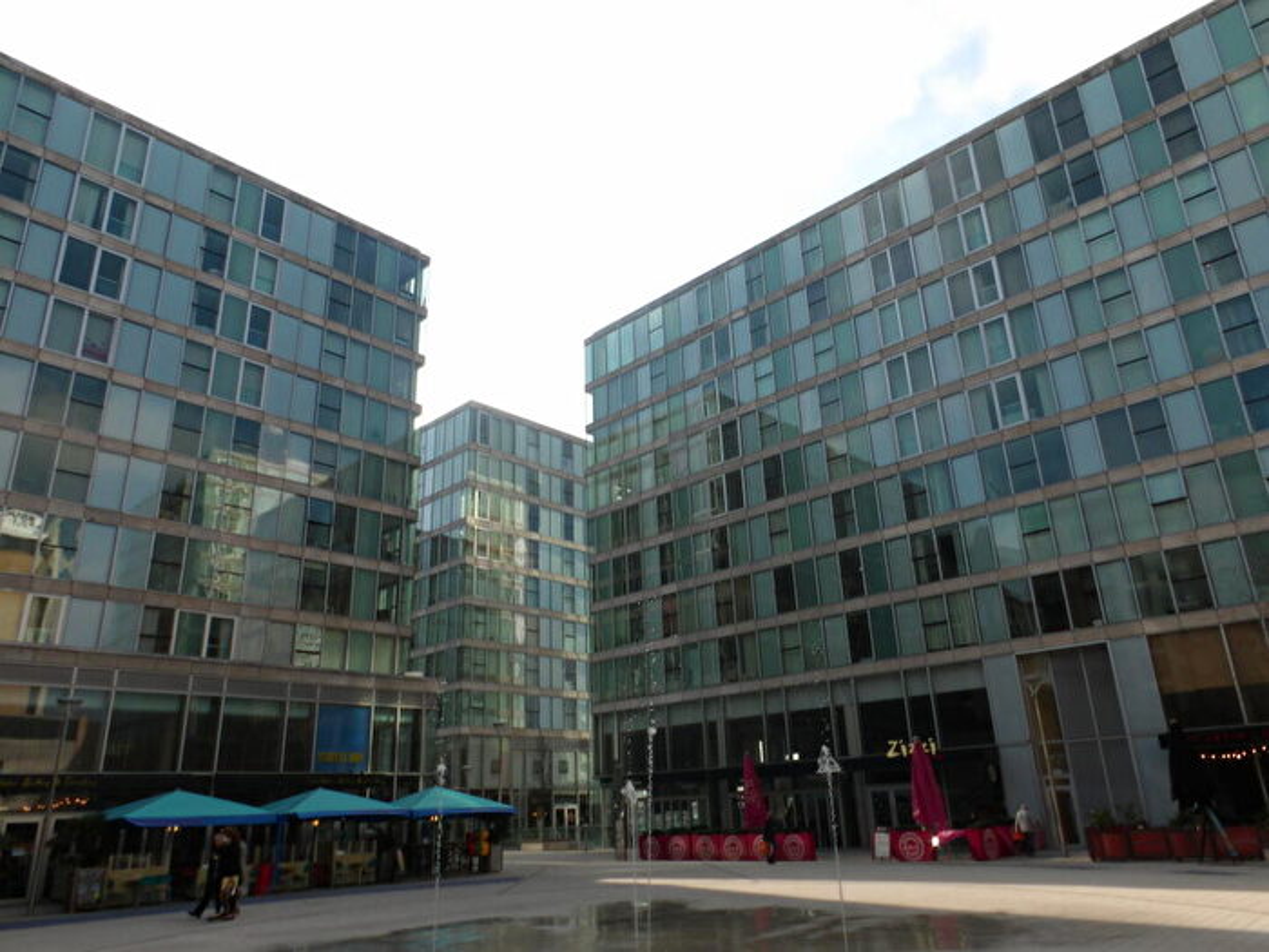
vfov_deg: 56.8
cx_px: 634
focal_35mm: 24
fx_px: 880
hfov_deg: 71.6
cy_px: 476
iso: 100
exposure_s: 1/511
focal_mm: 4.3
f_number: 4.1
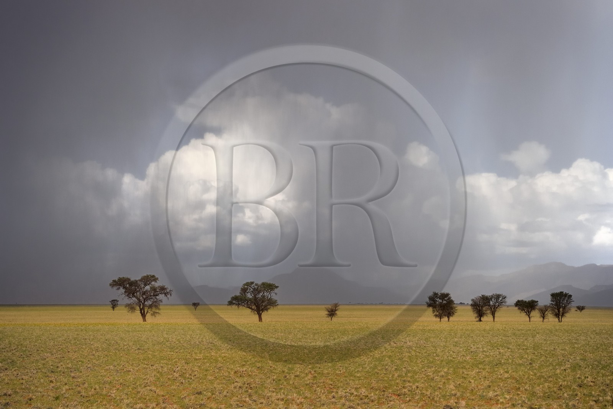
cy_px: 204
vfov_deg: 19.4
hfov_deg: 28.8
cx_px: 306
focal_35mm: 70
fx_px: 1192
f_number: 6.3
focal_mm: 70
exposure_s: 1/2500
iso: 800
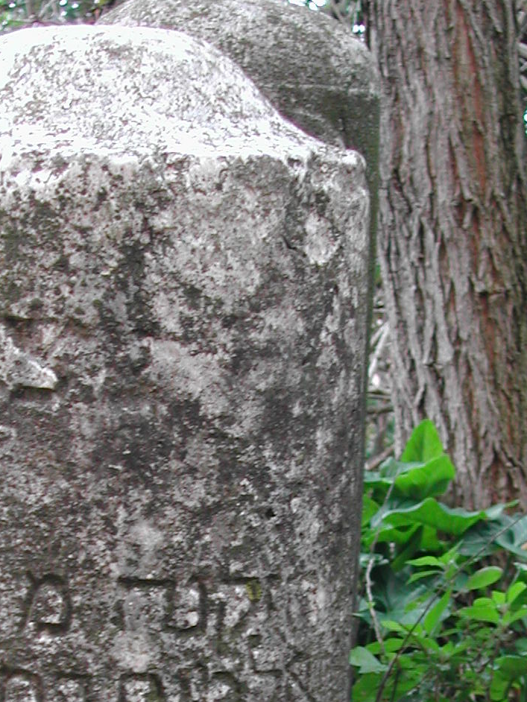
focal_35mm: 113
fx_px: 2293
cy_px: 711
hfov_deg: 13.1
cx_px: 187
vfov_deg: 17.0
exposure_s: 1/39.1
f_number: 3.2
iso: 100
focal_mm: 11.1
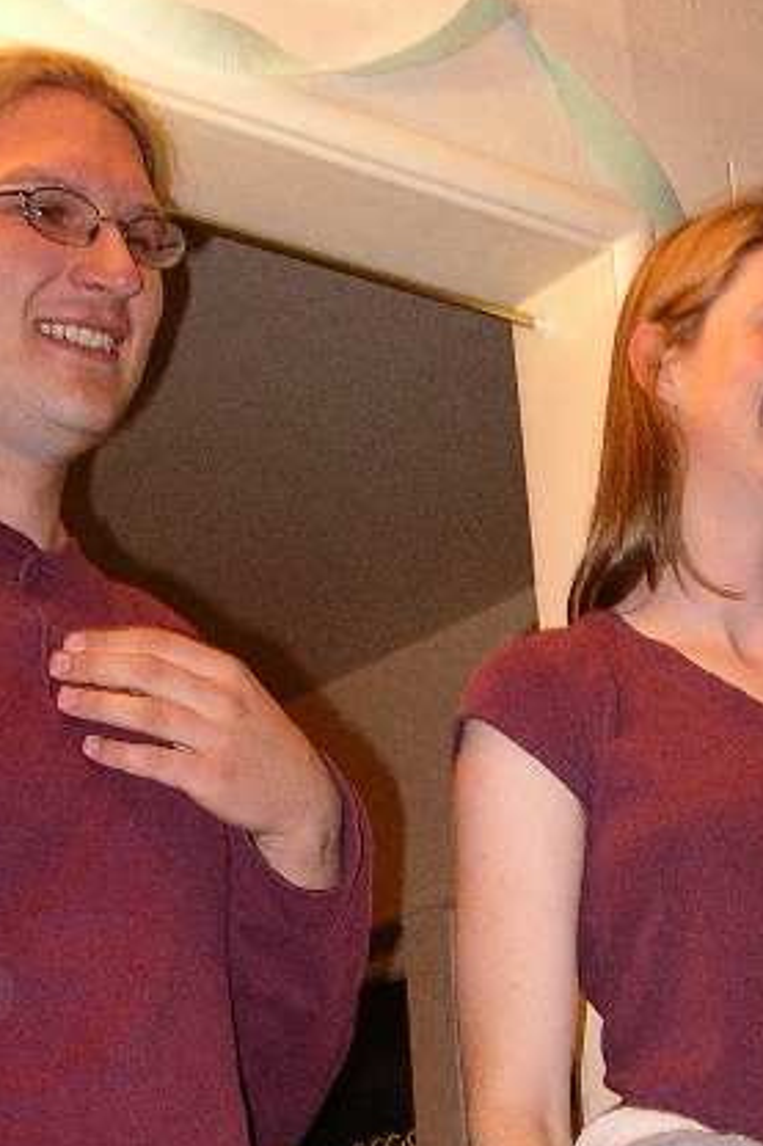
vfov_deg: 27.2
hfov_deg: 18.4
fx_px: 2354
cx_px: 515
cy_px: 780
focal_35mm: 74
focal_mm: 7.8
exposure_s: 1/40
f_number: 2.8
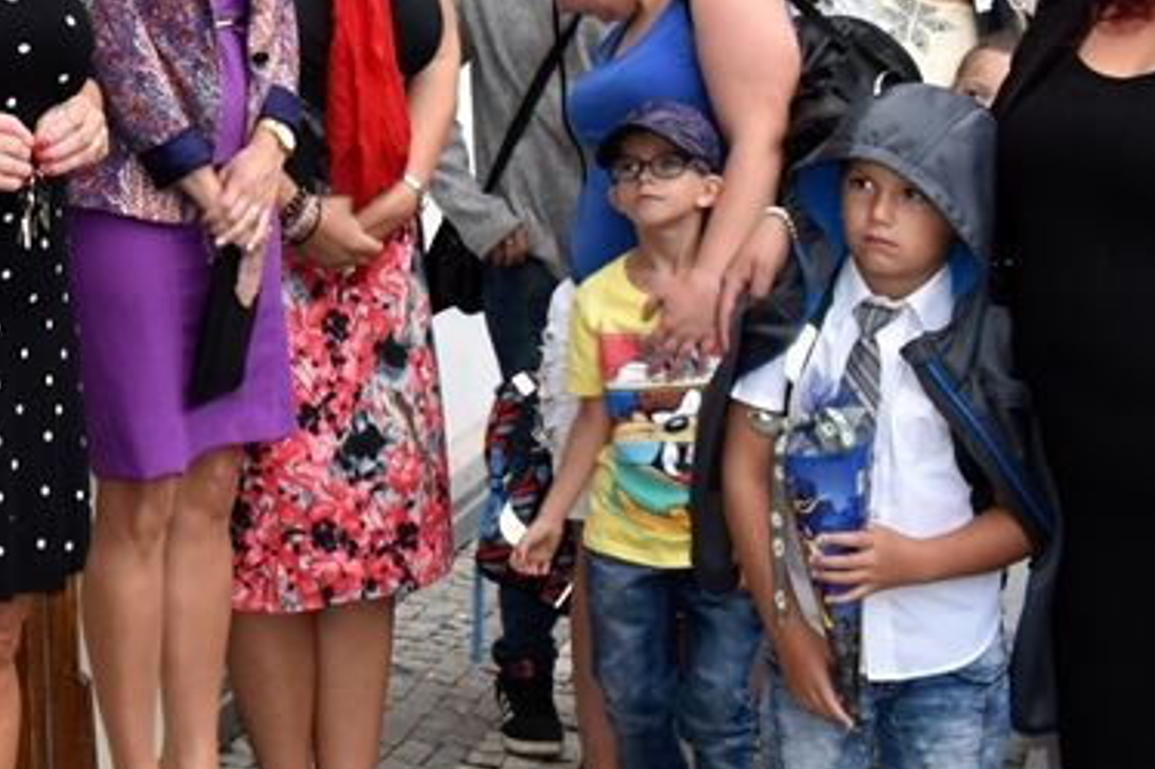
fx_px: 2373
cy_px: -85
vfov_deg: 17.7
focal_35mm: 74
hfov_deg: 24.5
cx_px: -262
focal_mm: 18
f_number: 8
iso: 500
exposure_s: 1/60
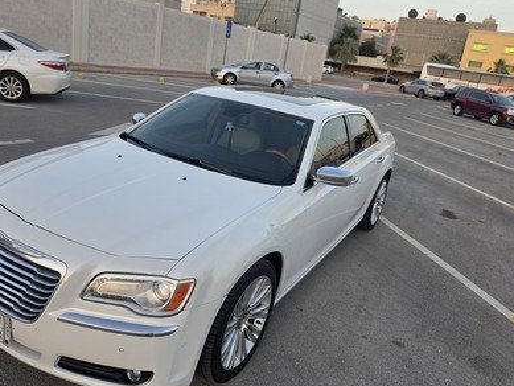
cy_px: 179
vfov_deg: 51.3
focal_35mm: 27
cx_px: 236
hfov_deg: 65.2
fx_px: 401
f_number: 1.4
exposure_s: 1/180
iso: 25
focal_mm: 6.5
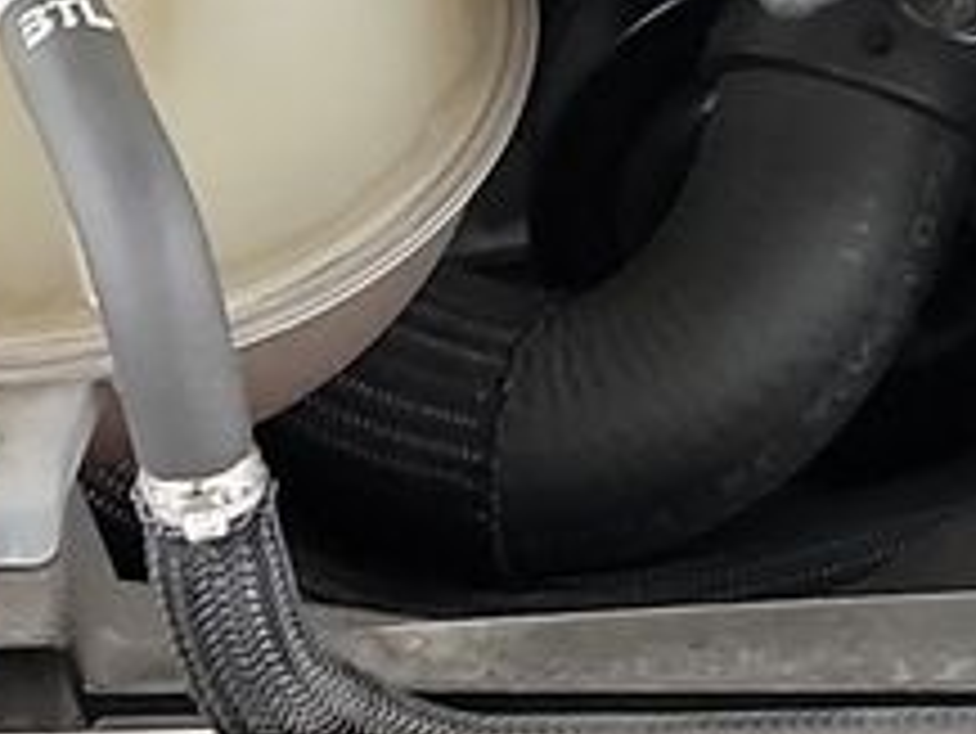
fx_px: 4993
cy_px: 135
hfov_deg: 11.1
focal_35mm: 177
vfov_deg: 8.4
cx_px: 724
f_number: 1.8
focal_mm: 6.7
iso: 837
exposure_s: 1/19
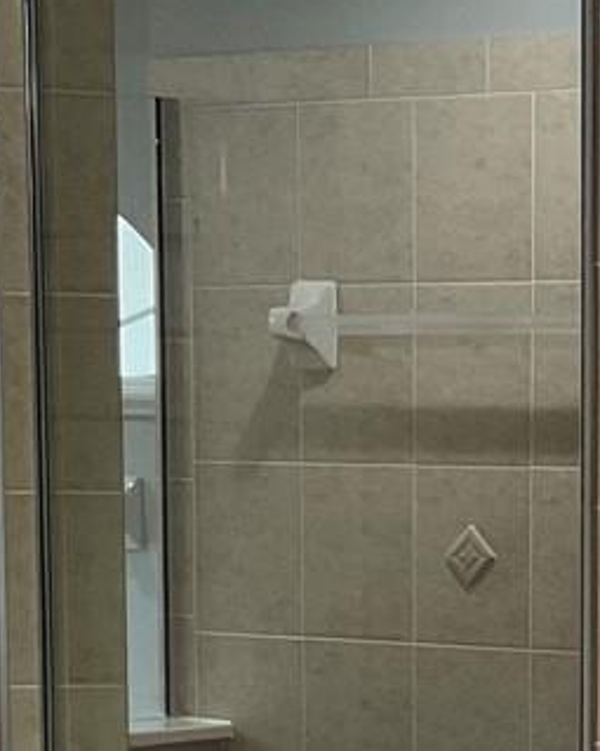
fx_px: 3153
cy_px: 873
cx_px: 720
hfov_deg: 10.7
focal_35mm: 142
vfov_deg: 13.3
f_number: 1.8
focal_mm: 3
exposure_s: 1/60
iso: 50
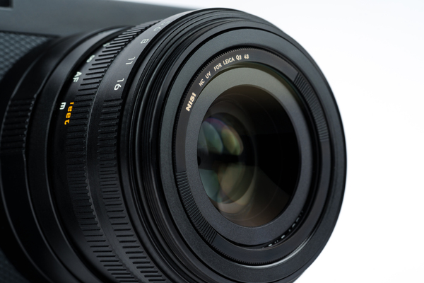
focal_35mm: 90
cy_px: 142
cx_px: 212
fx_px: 1060
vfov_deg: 15.2
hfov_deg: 22.6
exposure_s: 1/160
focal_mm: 90
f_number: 11
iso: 100
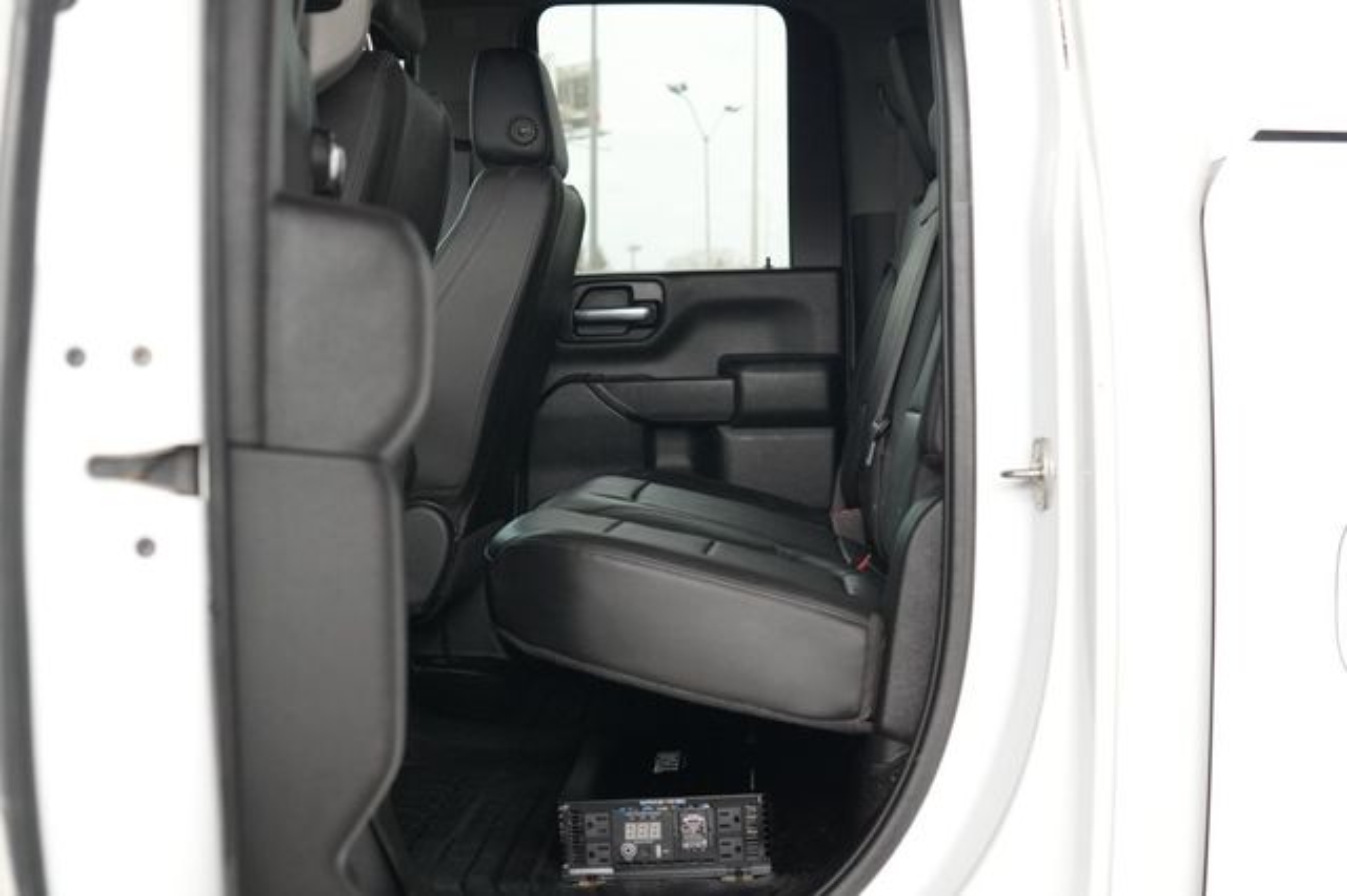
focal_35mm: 45
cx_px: 674
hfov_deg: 43.6
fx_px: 1683
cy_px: 448
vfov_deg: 29.8
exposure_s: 1/60
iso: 1000
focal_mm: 30
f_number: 4
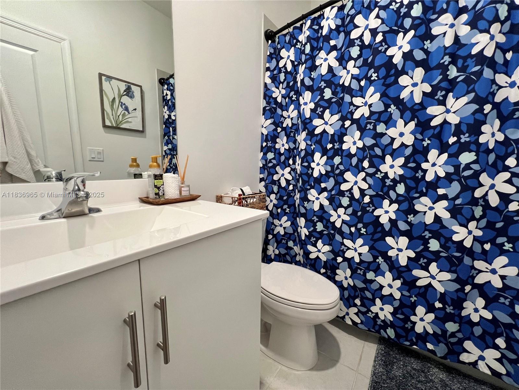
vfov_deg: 89.9
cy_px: 195
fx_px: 195
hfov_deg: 106.2
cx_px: 260
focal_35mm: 13
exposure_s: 1/60
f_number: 1.8
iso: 250
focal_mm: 1.57
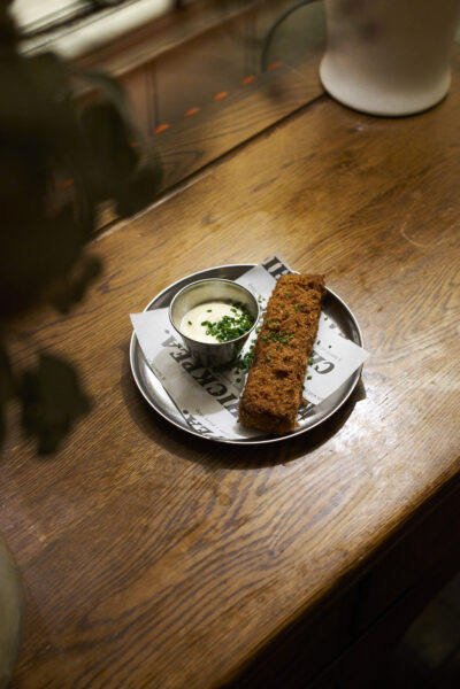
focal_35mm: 52
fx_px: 997
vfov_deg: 38.2
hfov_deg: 26.0
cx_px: 230
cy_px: 344
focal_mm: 35
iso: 2500
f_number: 2.8
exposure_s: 1/200
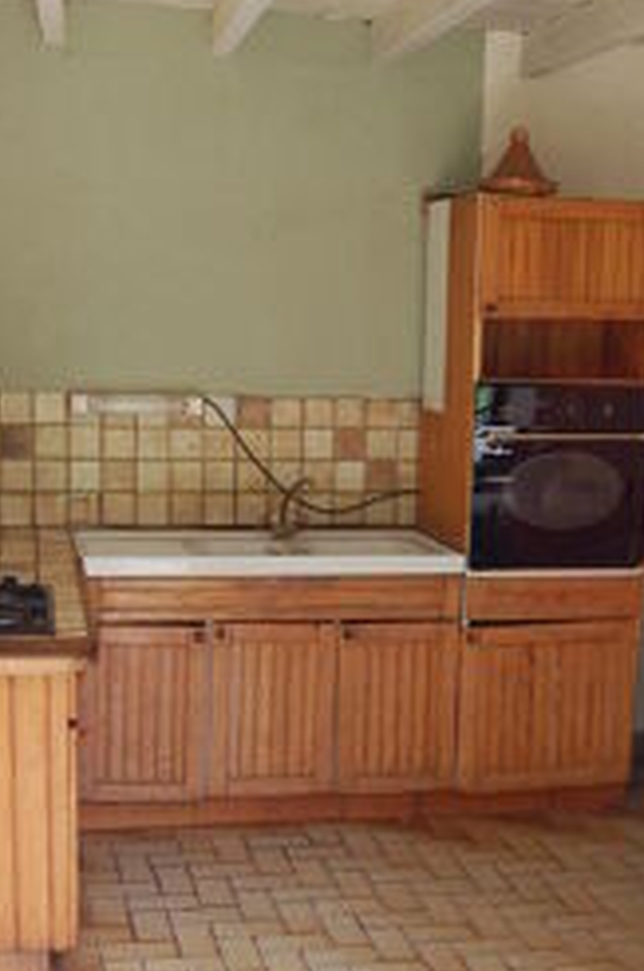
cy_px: 562
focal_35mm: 53
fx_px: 1428
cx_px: 340
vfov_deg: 37.5
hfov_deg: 25.4
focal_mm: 18
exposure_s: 1/100
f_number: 5
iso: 400
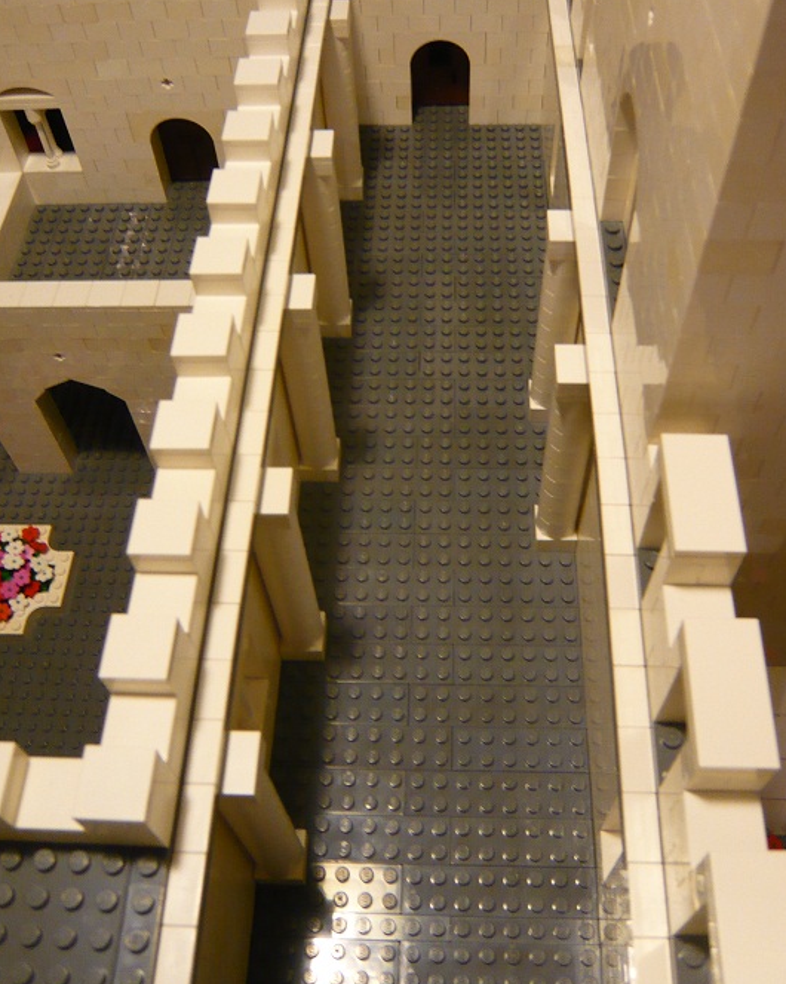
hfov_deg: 44.5
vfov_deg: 54.1
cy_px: 432
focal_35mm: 33
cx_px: 429
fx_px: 960
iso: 200
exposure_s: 1/20
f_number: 2.8
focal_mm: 4.6
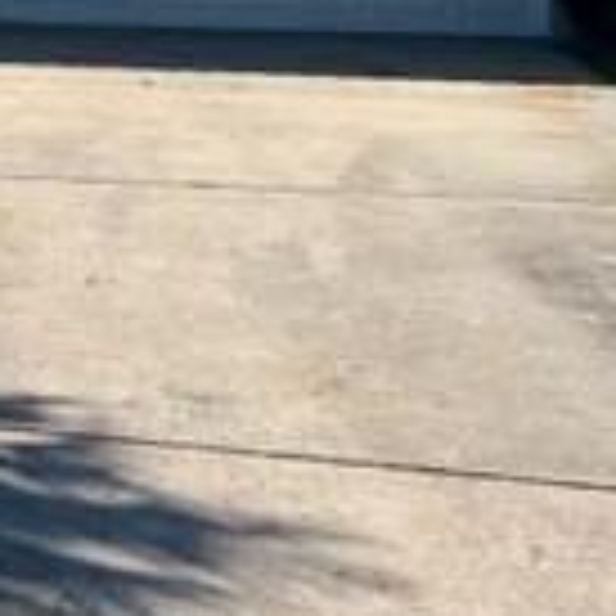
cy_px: -184
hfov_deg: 14.5
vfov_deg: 15.5
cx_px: -454
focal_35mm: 107
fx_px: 2154
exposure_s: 1/5882
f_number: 1.5
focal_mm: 5.7
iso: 50
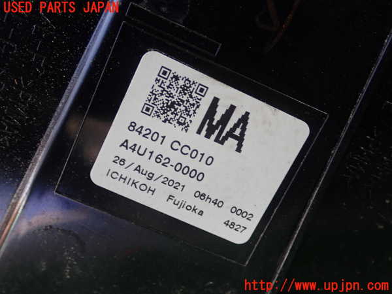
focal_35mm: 46
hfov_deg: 41.2
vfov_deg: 31.5
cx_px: 196
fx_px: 521
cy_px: 147
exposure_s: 1/50
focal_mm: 8.41
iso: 200
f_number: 3.1
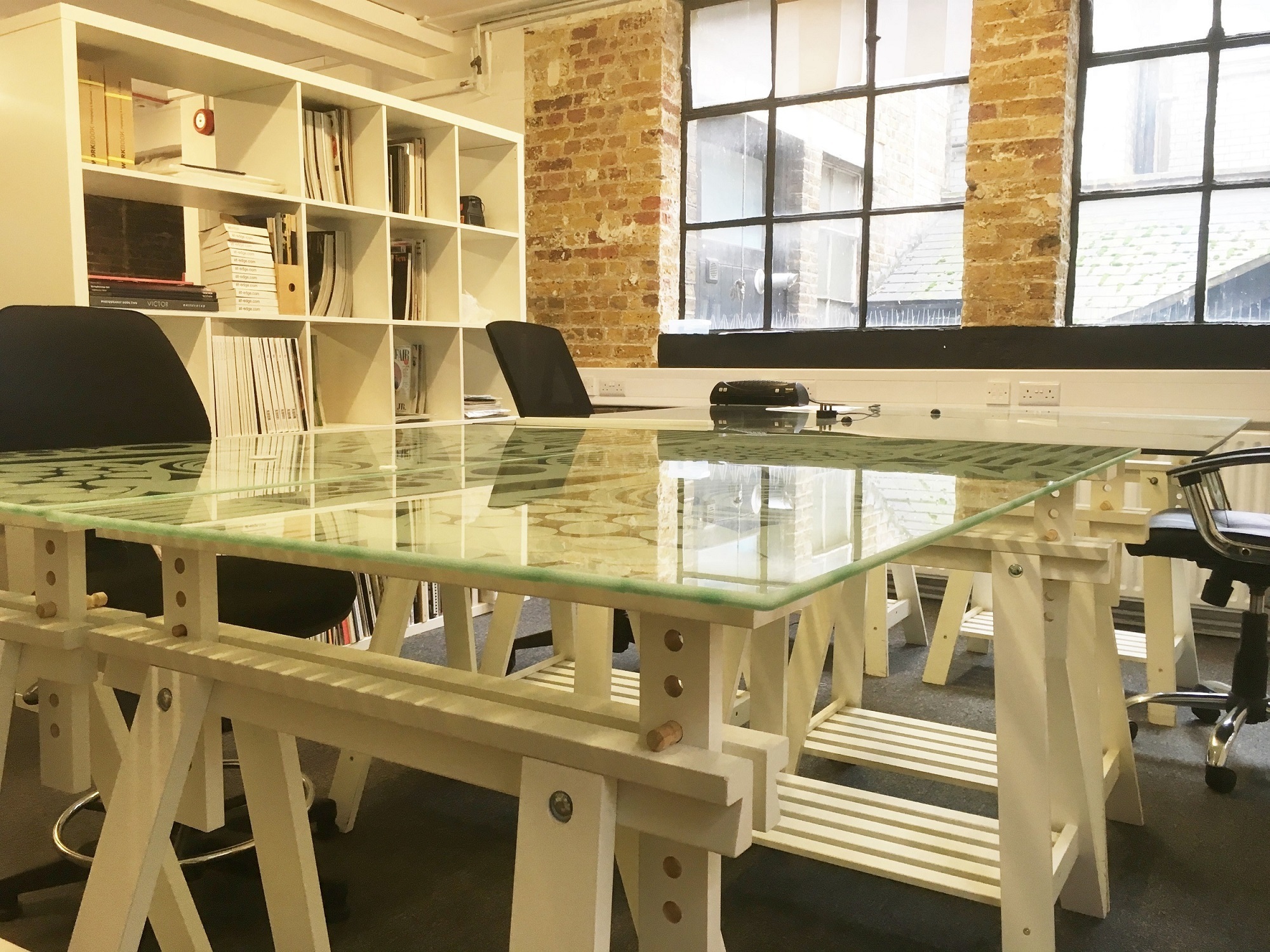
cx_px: 635
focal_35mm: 29
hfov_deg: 61.7
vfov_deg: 48.2
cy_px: 476
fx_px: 1064
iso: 80
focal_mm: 4.15
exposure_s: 1/33
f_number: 2.2
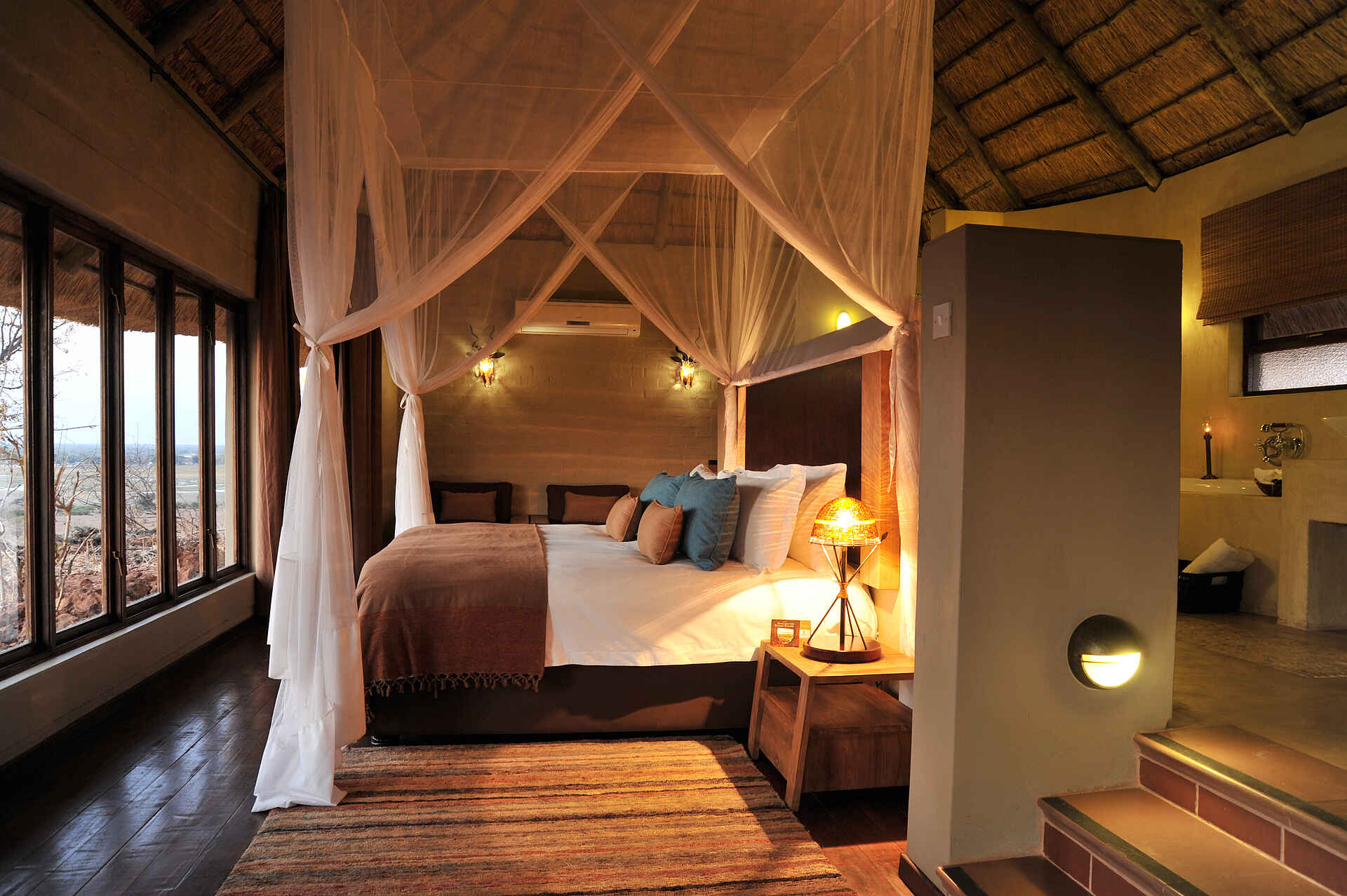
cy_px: 448
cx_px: 674
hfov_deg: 73.8
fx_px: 897
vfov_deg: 53.1
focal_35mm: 24
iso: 250
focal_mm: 24
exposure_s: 1.6
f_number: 10
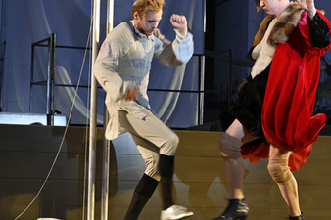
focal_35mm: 92
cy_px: 100
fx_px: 845
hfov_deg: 22.1
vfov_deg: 14.8
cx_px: 213
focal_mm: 69
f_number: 6.3
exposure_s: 1/60
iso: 1000
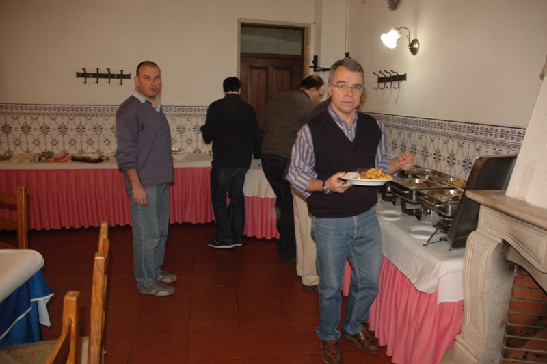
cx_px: 274
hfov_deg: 67.4
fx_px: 410
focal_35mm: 27
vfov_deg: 47.9
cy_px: 182
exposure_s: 1/60
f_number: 4
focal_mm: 18
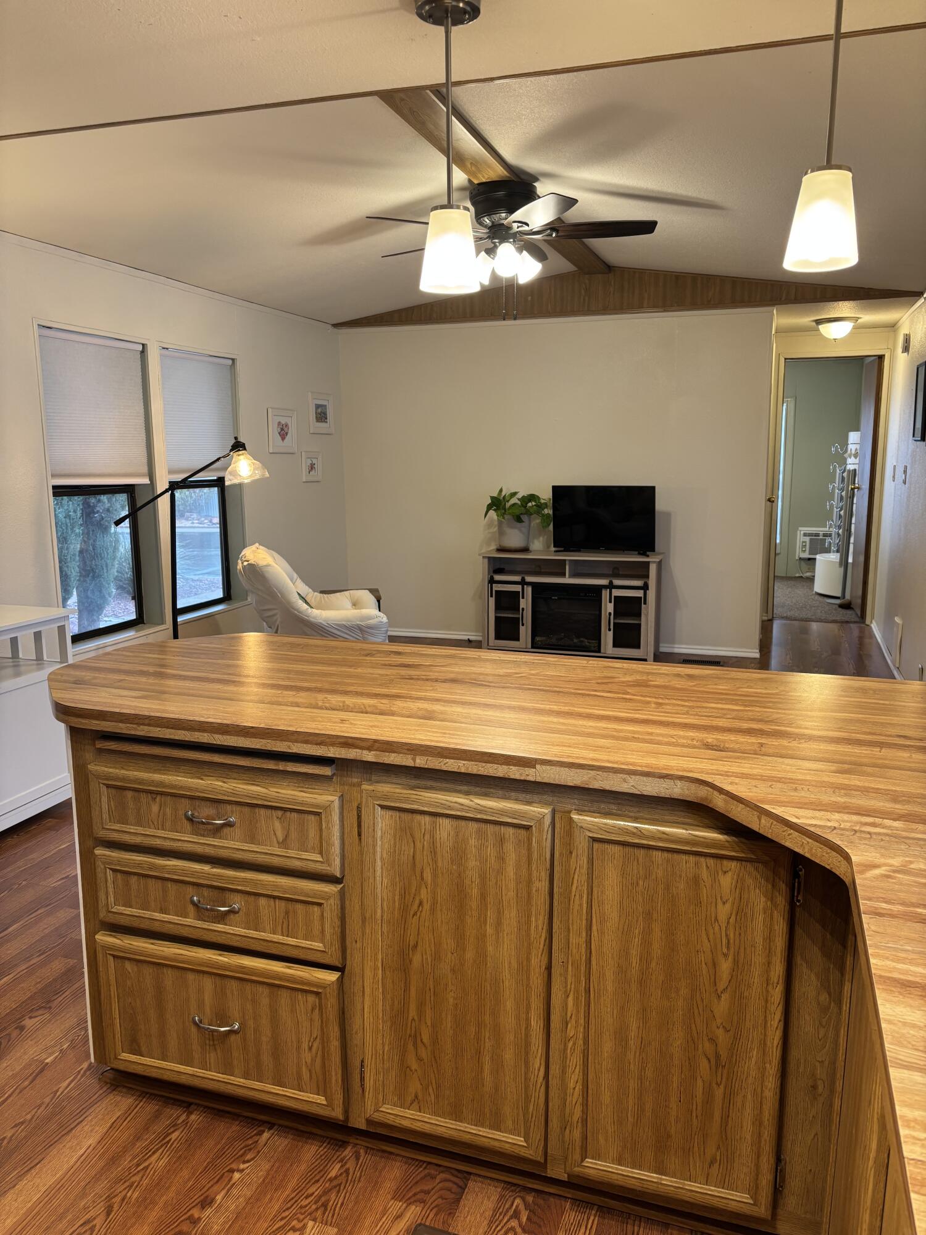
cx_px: 463
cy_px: 618
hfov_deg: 53.1
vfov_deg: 67.3
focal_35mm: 26
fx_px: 927
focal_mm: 5.96
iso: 125
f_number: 1.6
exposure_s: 1/60
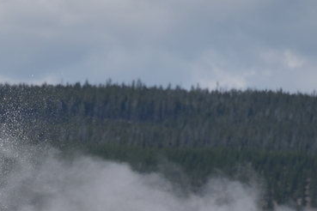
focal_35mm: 1041
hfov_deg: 2.0
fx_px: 9166
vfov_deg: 1.3
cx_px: -20
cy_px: 235
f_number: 8
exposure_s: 1/640
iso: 100
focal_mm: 300
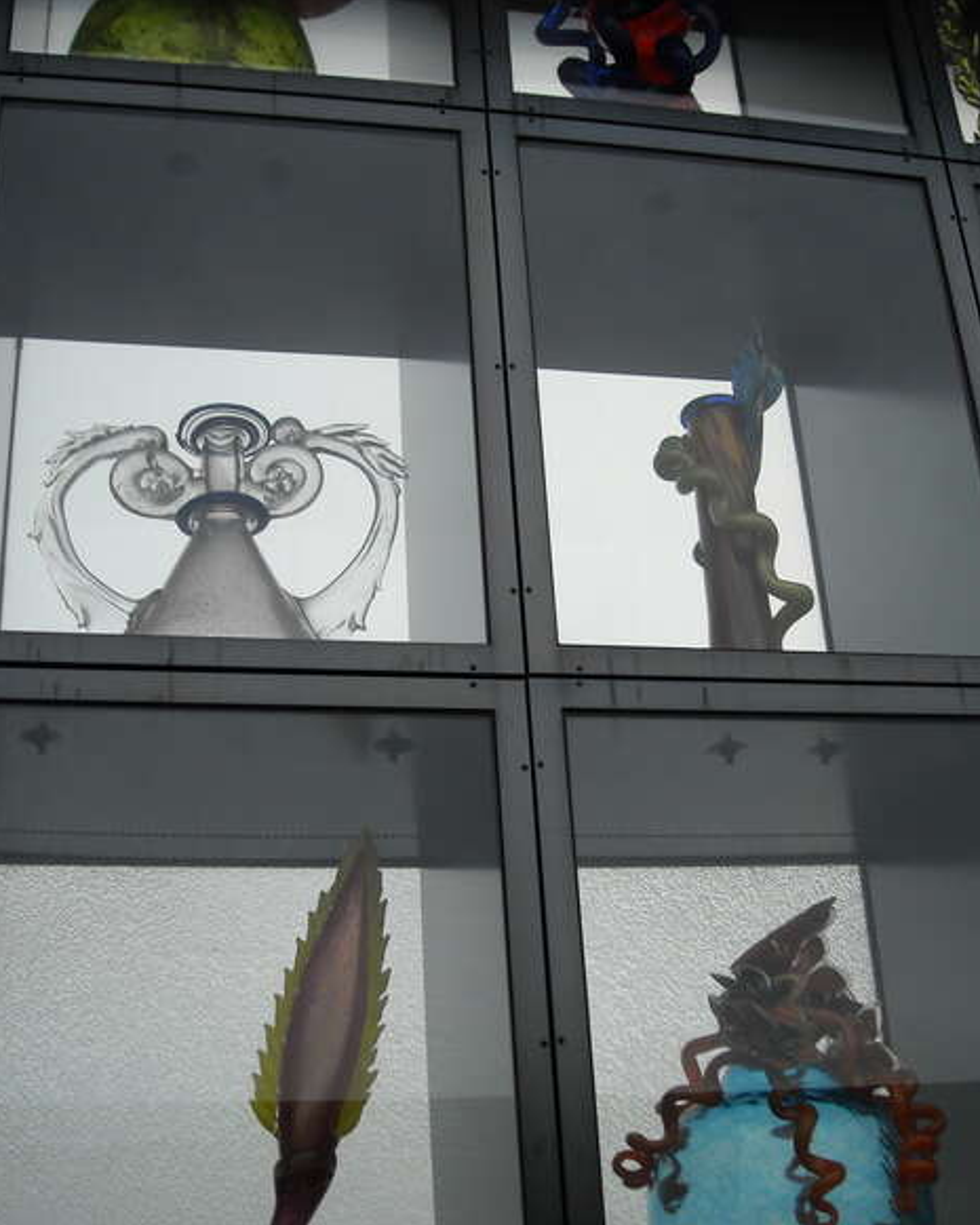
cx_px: 495
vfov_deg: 39.5
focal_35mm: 47
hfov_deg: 32.1
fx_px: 1704
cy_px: 628
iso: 64
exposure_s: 1/284
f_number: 5.6
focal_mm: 5.7
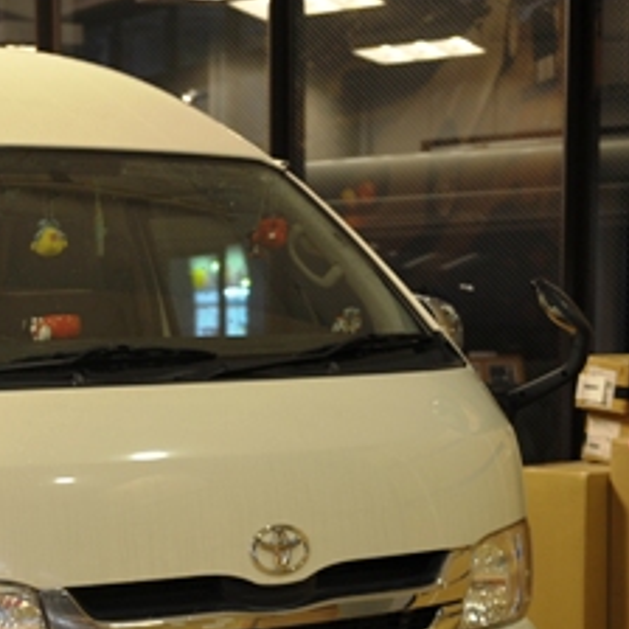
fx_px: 1871
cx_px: -45
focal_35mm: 91
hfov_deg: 18.4
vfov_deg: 18.8
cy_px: 550
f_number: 2.8
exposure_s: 1/13
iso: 400
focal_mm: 40
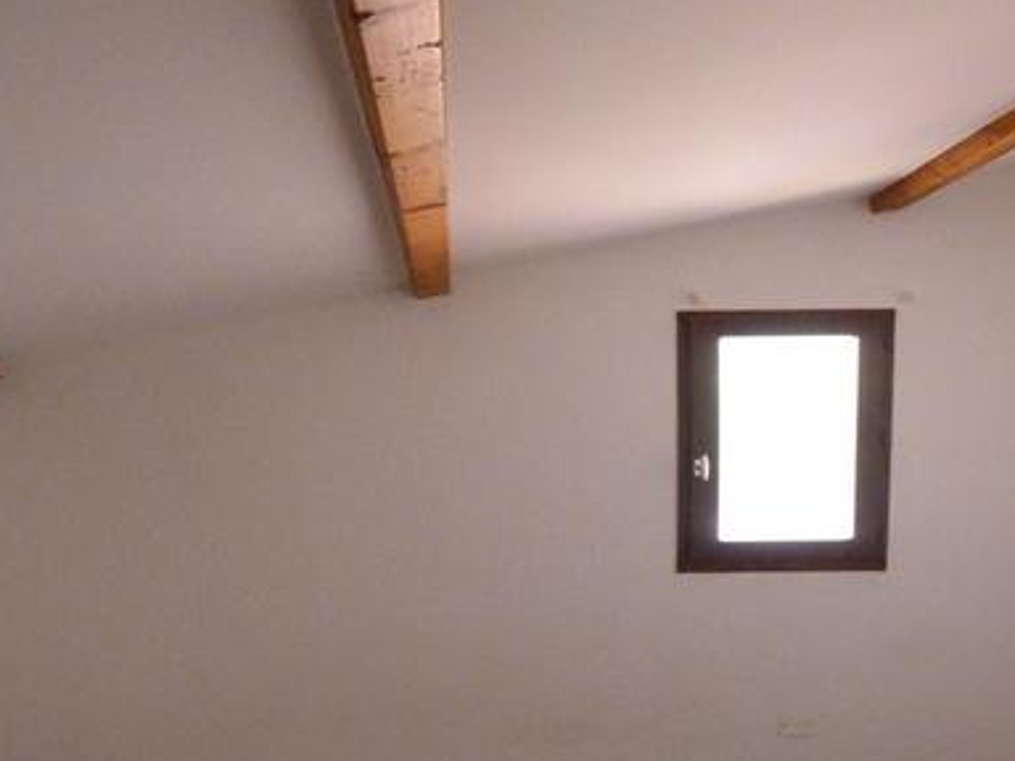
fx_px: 1144
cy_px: 589
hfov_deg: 47.8
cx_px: 469
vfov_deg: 35.8
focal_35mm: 39
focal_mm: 4.5
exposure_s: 1/40
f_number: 2.8
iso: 800
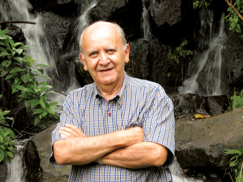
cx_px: 122
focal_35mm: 125
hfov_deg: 15.8
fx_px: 877
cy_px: 91
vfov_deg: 11.9
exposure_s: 1/30
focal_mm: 31.9
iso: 100
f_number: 6.7
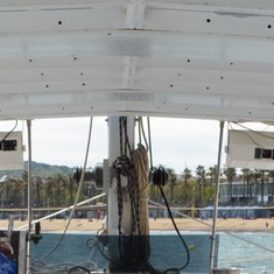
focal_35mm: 156
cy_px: 577
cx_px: 147
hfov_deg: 11.2
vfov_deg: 10.2
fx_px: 1397
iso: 100
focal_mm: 18
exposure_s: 1/320
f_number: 9
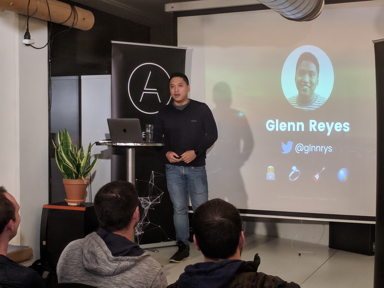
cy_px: 147
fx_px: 300
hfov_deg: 65.3
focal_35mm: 27
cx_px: 185
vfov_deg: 51.4
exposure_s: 1/100
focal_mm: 4.67
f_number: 2
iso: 355
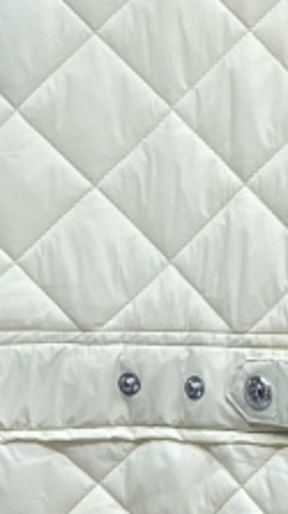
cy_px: 207
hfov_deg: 6.5
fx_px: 2491
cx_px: 537
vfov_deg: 11.8
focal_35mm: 183
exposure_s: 1/179
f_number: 1.5
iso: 40
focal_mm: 5.7
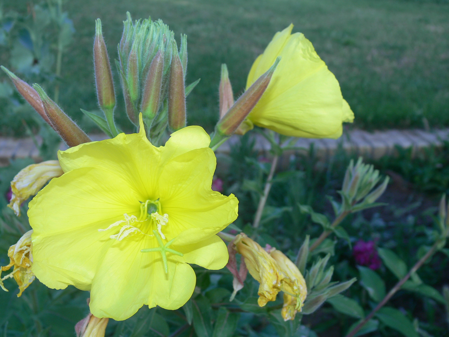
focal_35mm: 39
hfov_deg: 47.9
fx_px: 506
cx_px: 224
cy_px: 168
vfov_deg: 36.8
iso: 80
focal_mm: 8.2
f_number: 4
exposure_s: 1/100
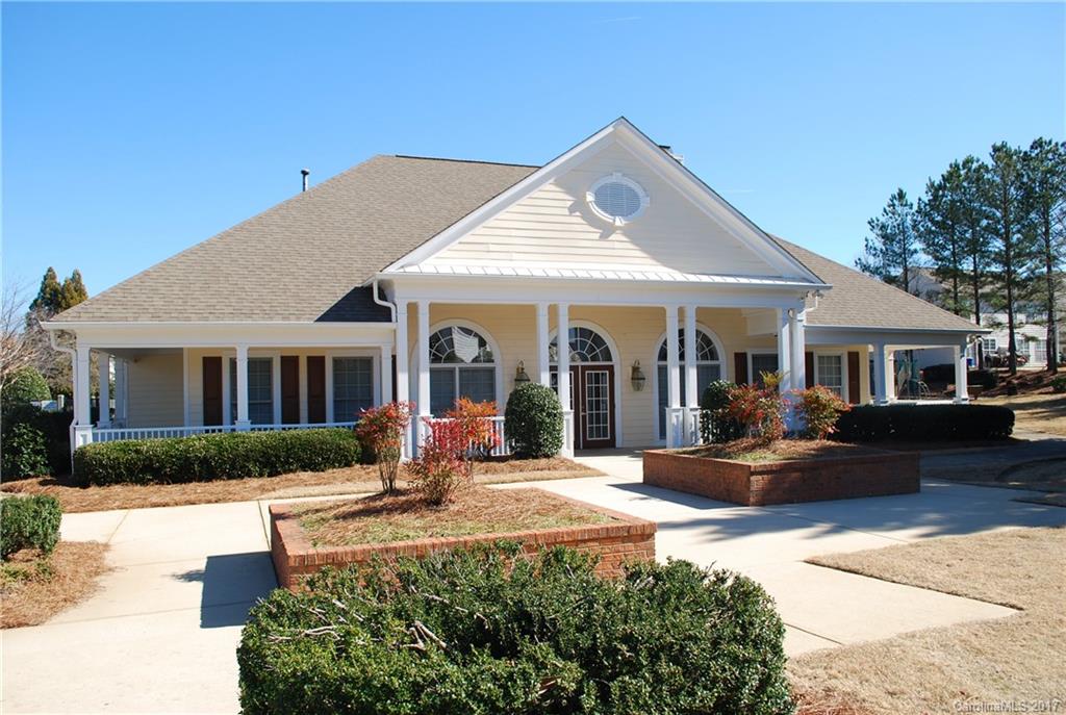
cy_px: 358
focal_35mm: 27
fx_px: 801
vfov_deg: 48.1
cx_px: 533
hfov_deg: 67.3
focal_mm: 18
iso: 100
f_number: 7.1
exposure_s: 1/200
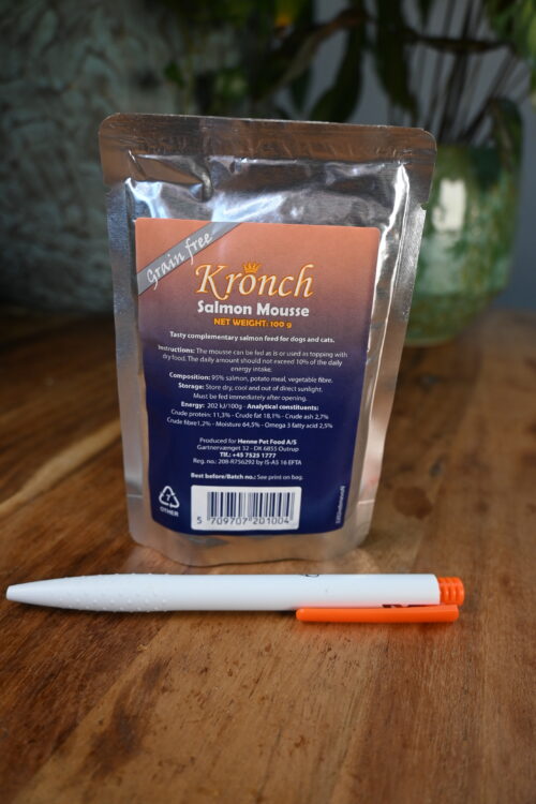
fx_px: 603
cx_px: 268
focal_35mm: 27
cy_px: 402
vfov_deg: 67.4
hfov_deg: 47.9
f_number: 4
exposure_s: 1/250
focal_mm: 18
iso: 400
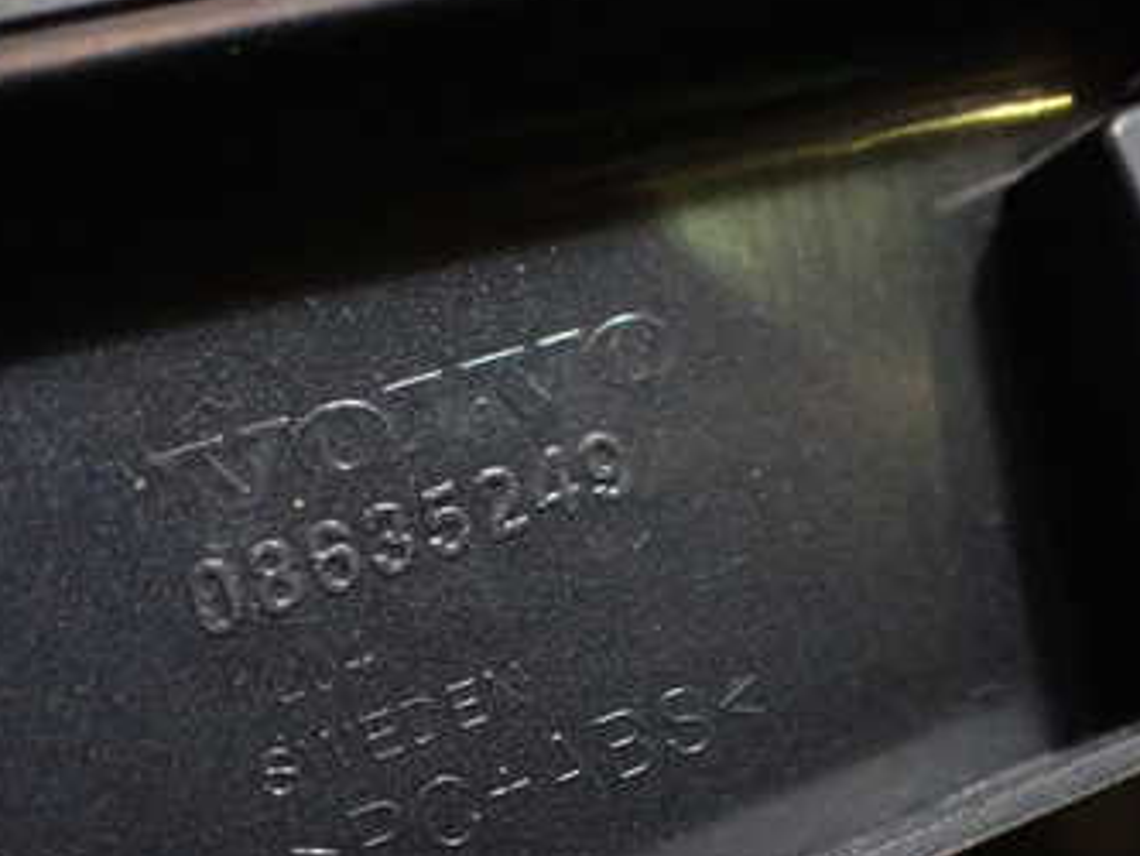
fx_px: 1779
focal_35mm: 54
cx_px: 455
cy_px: 661
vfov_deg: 26.6
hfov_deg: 35.4
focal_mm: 5.4
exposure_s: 1/60
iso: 800
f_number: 2.3
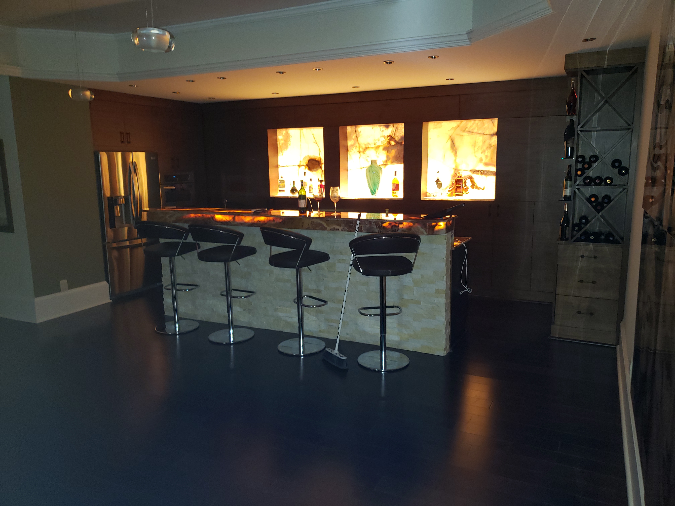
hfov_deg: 67.3
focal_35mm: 26
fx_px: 507
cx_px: 338
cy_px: 253
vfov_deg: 53.1
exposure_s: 1/11
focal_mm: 4.3
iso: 125
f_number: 1.5
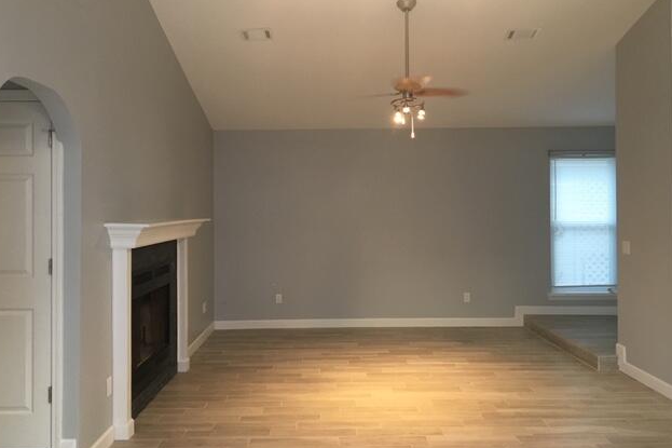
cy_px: 201
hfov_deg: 60.3
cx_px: 330
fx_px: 578
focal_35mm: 31
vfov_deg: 42.3
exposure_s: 1/30
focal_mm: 4.15
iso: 125
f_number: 2.2
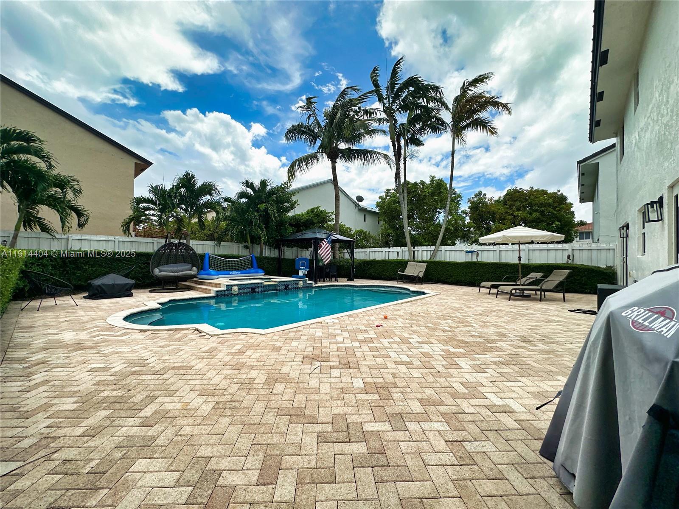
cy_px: 254
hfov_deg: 102.1
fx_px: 275
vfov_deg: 85.7
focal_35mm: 14
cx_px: 340
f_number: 2.2
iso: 40
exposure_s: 1/1887
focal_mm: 2.22
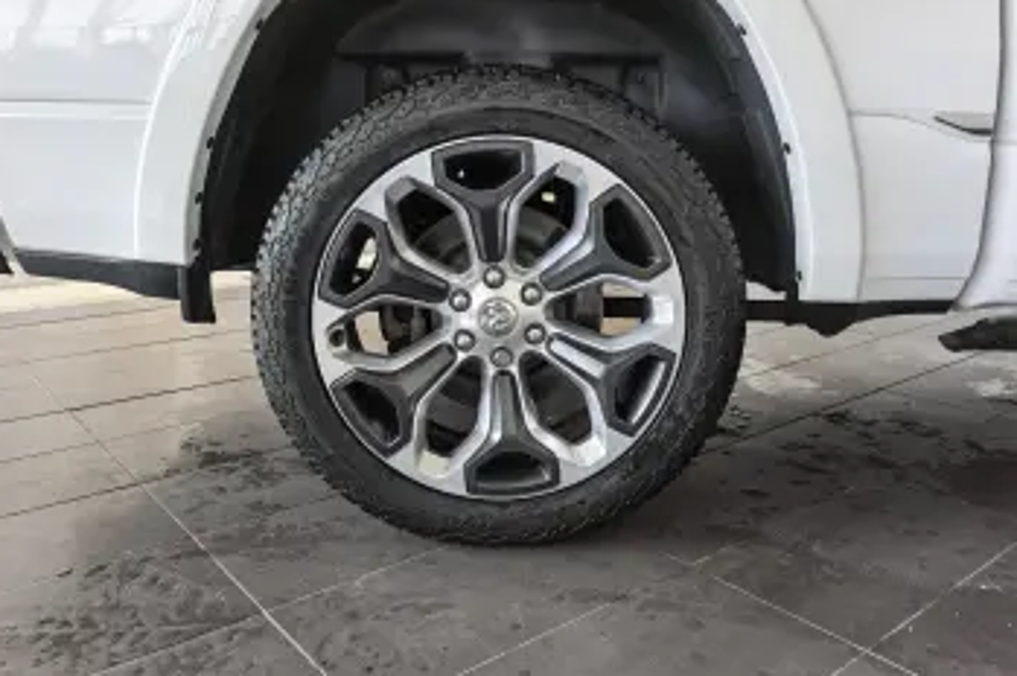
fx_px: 818
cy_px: 315
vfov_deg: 44.9
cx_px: 495
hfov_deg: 63.7
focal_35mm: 29
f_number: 1.4
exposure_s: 1/100
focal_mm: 6.98
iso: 64
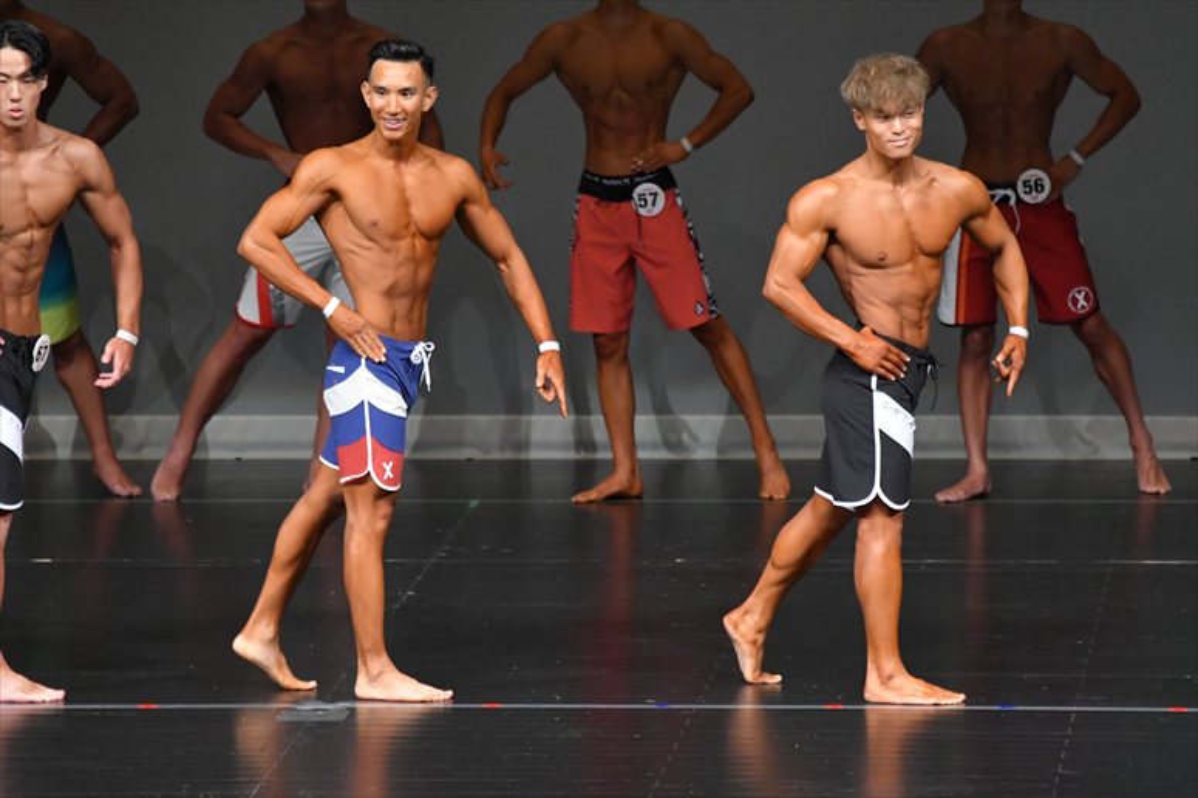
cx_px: 599
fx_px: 10478
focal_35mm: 315
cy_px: 399
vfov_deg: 4.4
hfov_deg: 6.5
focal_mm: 210
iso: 4000
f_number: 5.6
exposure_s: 1/400
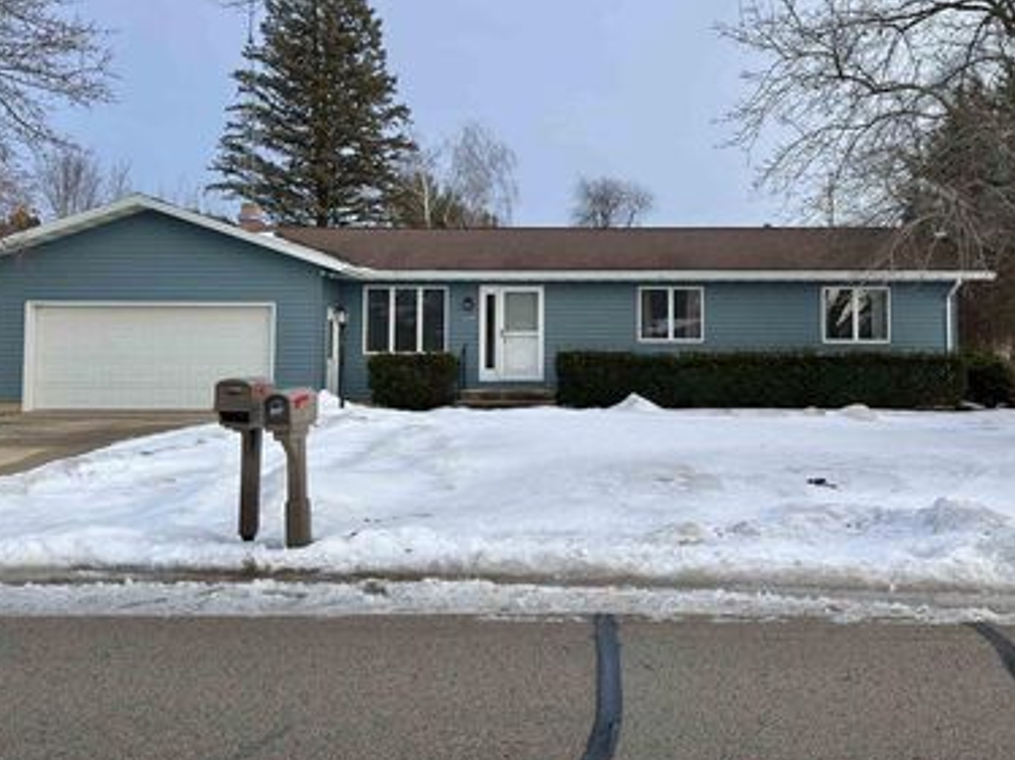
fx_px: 938
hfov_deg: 56.7
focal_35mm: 32
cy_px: 310
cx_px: 571
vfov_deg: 43.9
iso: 64
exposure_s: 1/847
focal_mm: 6.76
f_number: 1.78
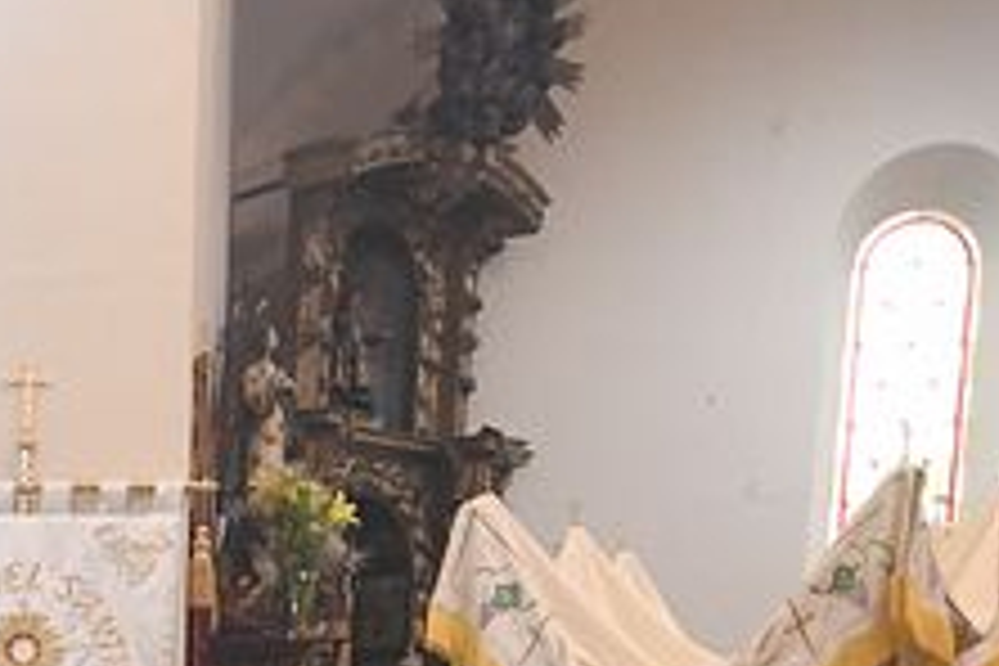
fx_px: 1915
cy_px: 1148
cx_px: -166
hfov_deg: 26.4
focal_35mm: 69
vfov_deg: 16.8
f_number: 4
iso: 1600
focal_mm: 12
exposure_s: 1/125
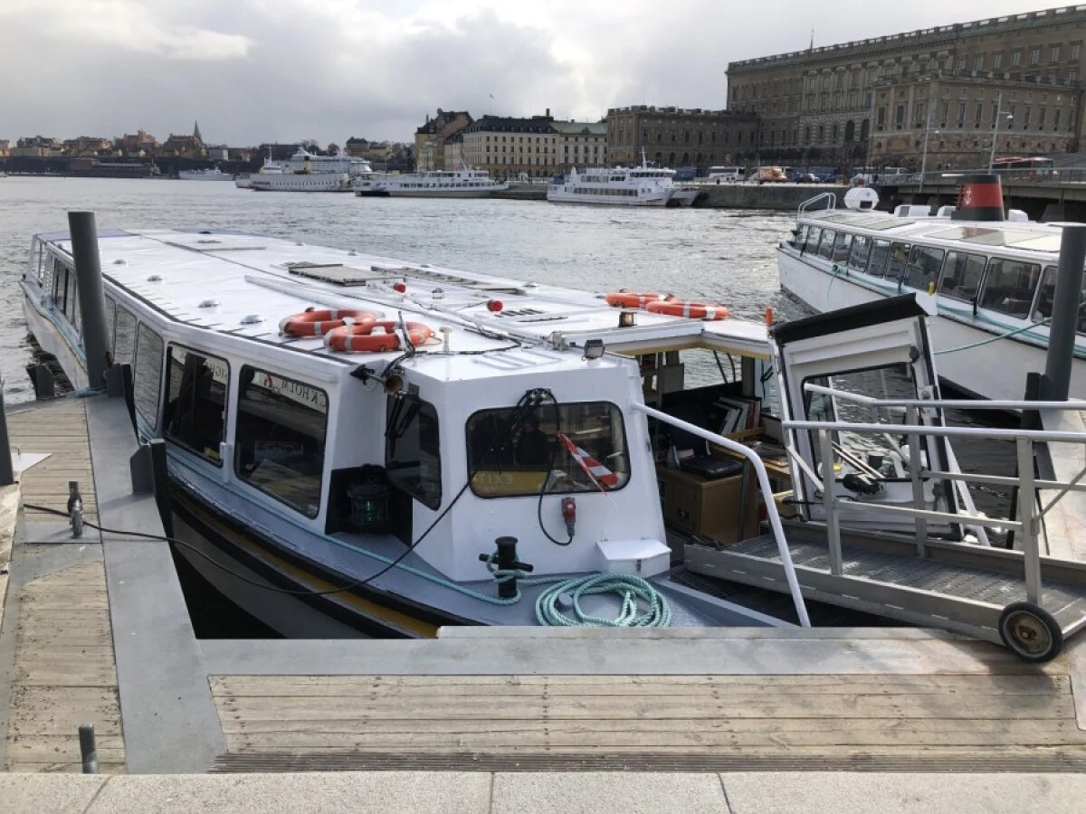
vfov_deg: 49.7
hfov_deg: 63.4
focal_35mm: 28
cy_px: 407
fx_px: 878
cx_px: 543
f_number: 1.8
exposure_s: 1/1656
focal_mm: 4
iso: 20
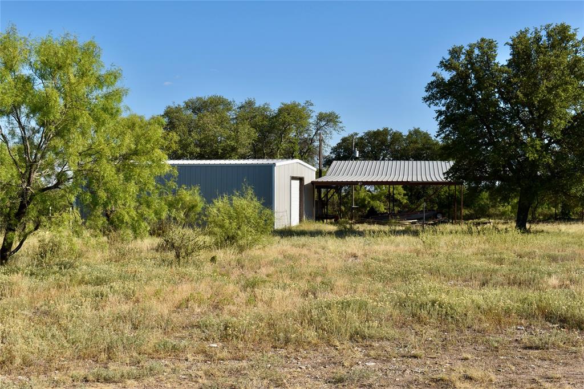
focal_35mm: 44
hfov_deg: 45.0
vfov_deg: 30.8
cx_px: 292
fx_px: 705
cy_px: 194
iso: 100
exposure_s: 1/200
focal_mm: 29
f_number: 13
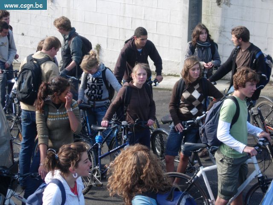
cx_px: 136
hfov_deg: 17.4
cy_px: 102
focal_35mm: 113
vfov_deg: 13.1
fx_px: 891
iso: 64
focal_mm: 23.4
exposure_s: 1/132
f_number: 4.9
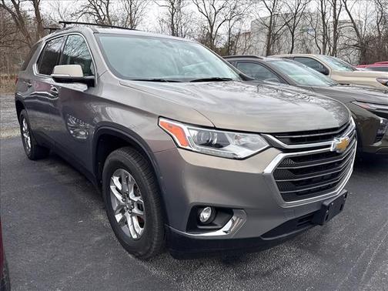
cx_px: 194
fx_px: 269
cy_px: 146
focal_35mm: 24
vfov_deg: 56.8
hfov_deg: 71.6
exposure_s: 1/1271
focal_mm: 6.76
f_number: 1.78
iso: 80
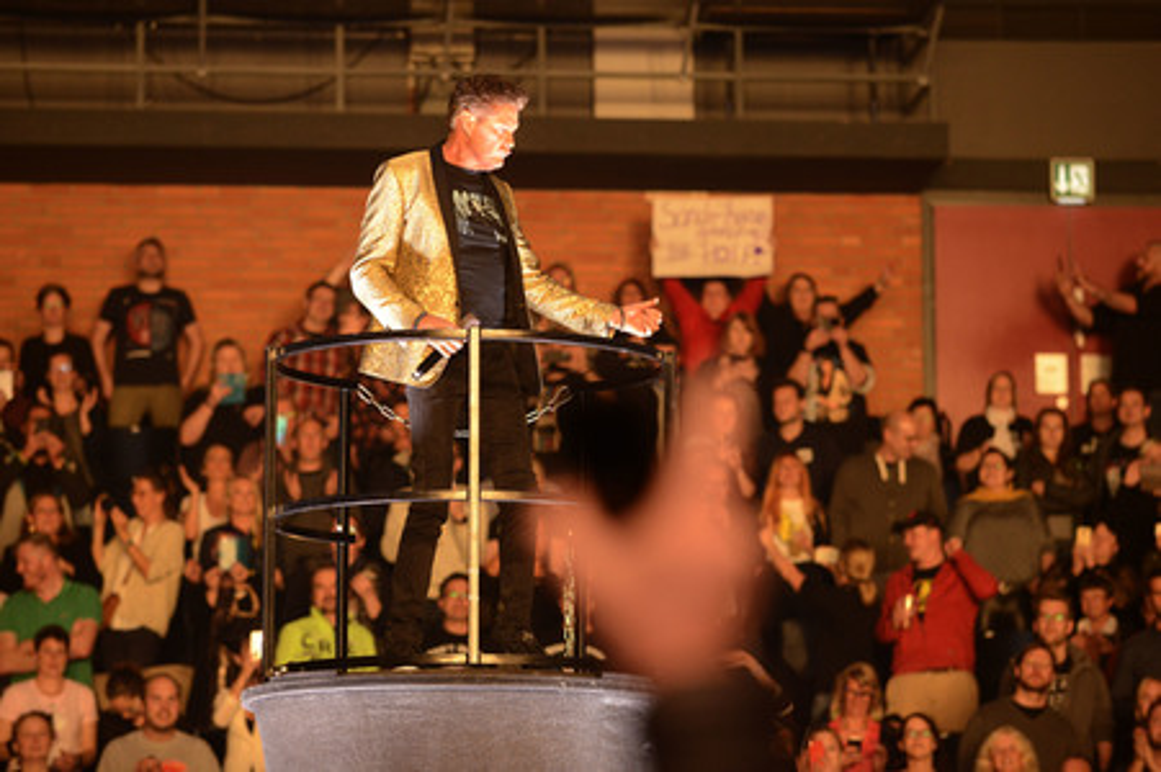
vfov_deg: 9.8
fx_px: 4512
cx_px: 580
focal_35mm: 140
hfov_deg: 14.7
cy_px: 386
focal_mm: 140
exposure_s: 1/320
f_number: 2.8
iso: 2500
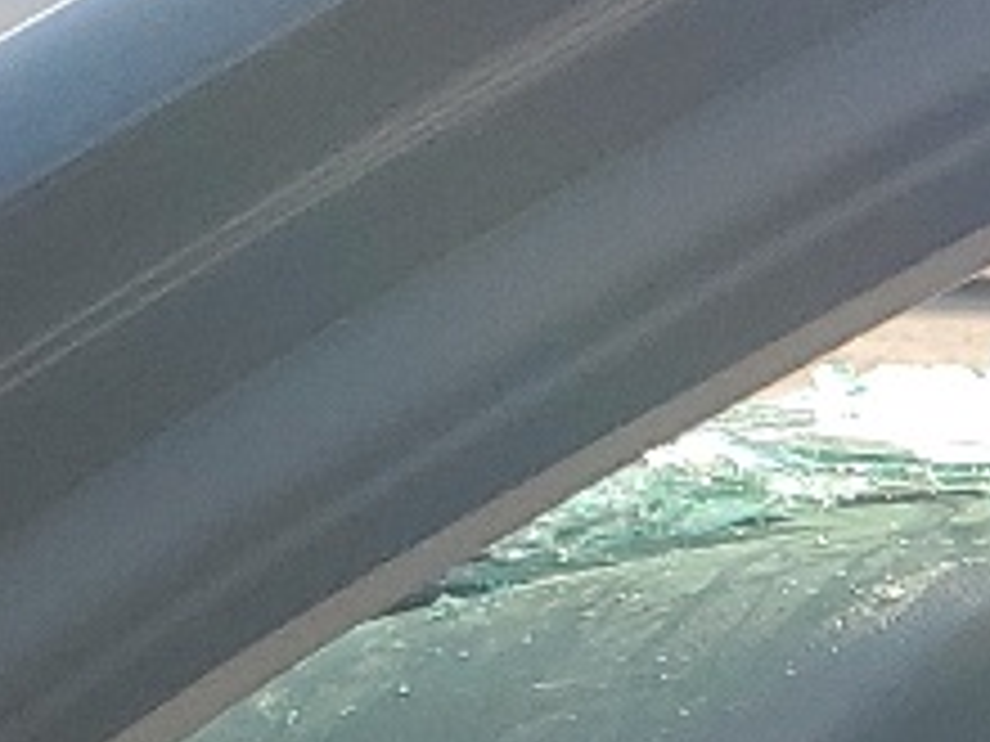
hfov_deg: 9.0
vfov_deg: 7.3
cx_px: 2682
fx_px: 5405
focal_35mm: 189
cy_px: 1866
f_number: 1.5
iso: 50
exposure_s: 1/1000
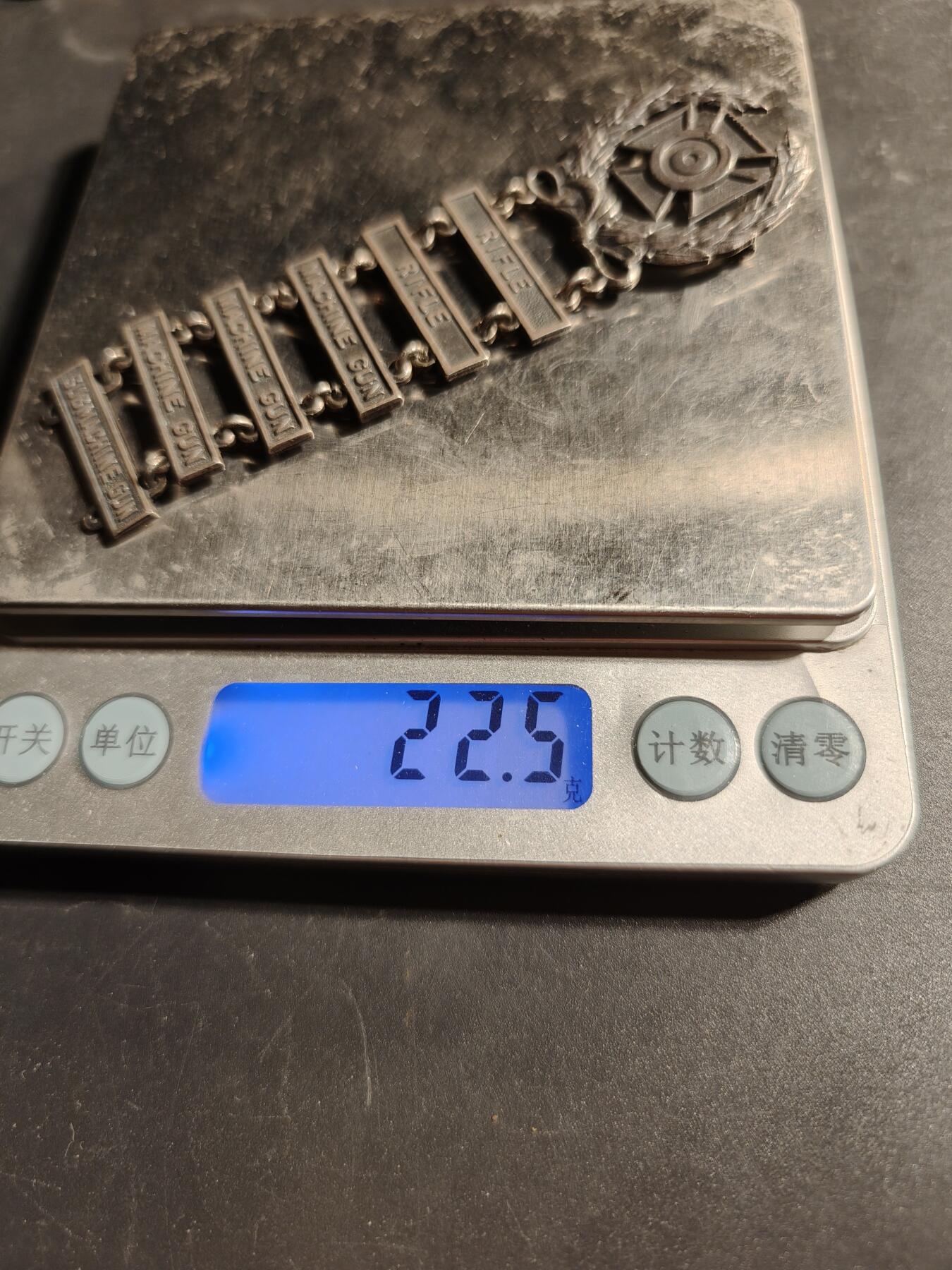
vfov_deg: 73.9
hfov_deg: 58.9
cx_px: 476
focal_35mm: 23
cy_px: 635
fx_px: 843
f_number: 1.6
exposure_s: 1/100
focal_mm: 6.06
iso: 100
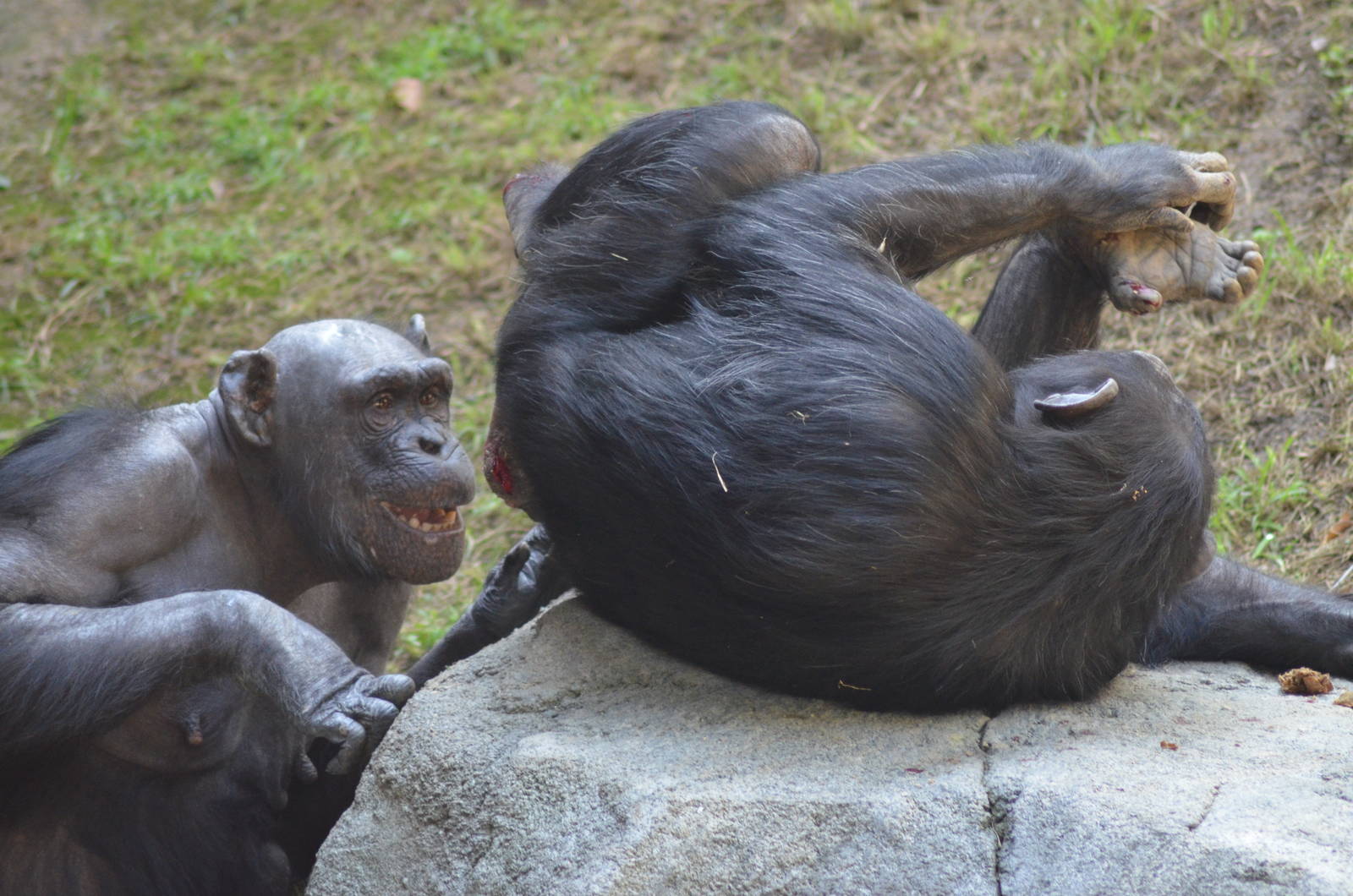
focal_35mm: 420
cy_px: 448
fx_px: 15753
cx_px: 676
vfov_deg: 3.3
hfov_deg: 4.9
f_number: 5.3
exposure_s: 1/200
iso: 1600
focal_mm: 280
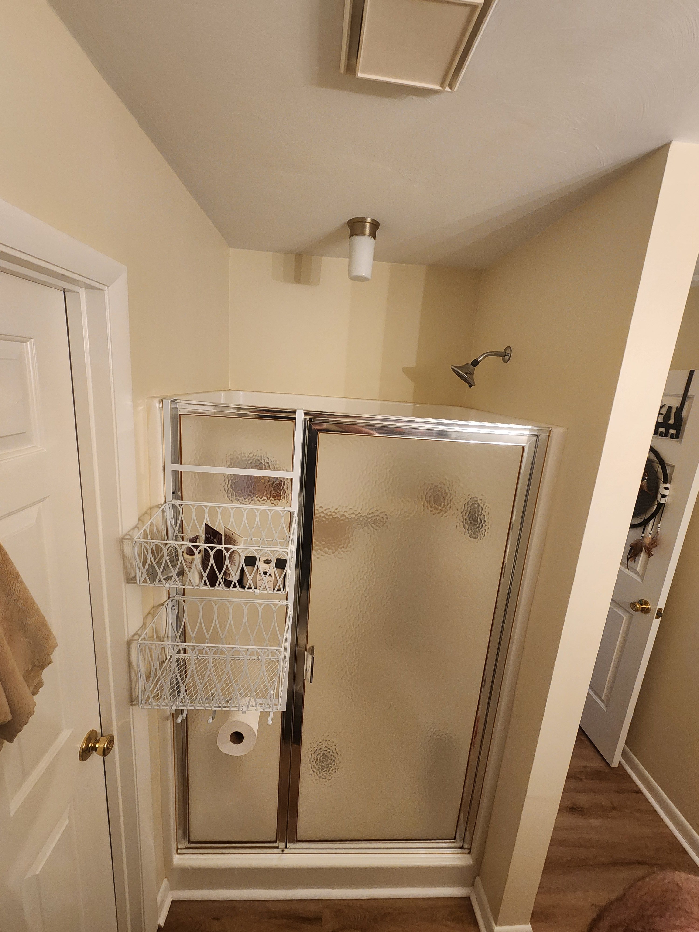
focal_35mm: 13
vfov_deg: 106.2
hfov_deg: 89.9
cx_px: 350
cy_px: 466
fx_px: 350
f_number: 2.2
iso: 400
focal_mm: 2.2
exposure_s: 1/60
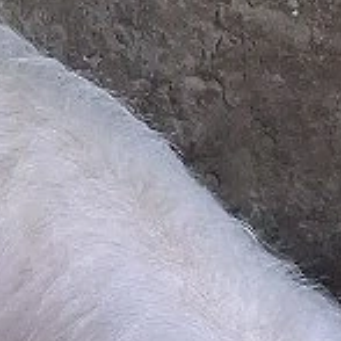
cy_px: 762
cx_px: 9
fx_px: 2418
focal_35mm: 217
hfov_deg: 8.0
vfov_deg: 7.6
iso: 500
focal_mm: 4
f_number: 1.8
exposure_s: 1/50
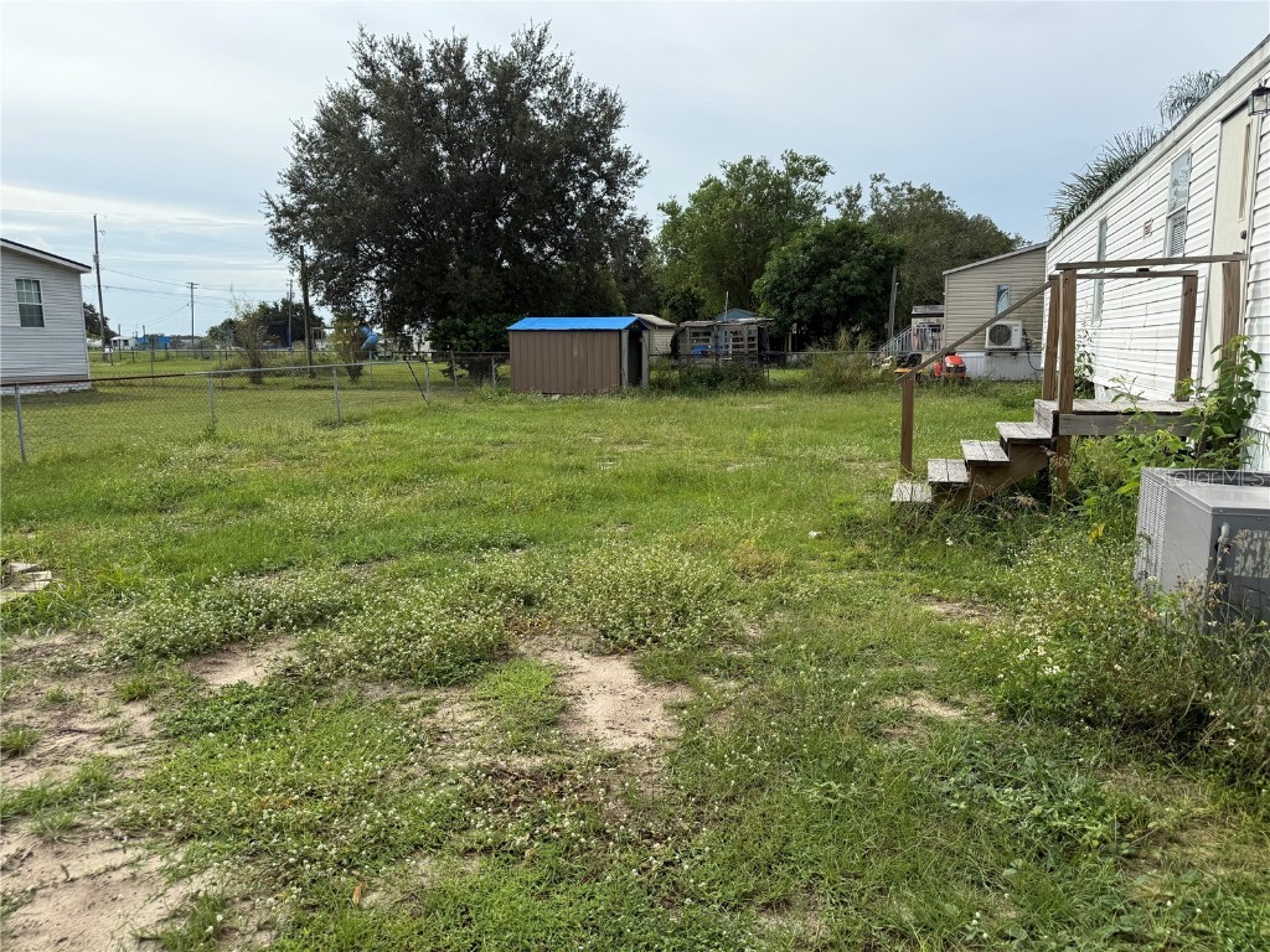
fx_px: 881
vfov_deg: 56.8
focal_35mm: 24
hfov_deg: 71.6
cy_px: 476
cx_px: 635
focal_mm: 6.76
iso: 80
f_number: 1.78
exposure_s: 1/3279
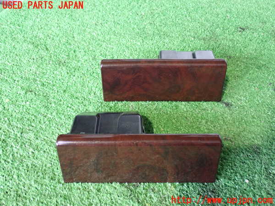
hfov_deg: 45.8
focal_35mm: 41
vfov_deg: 35.1
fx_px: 326
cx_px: 138
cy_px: 103
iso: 800
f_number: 2.8
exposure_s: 1/25
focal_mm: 7.31
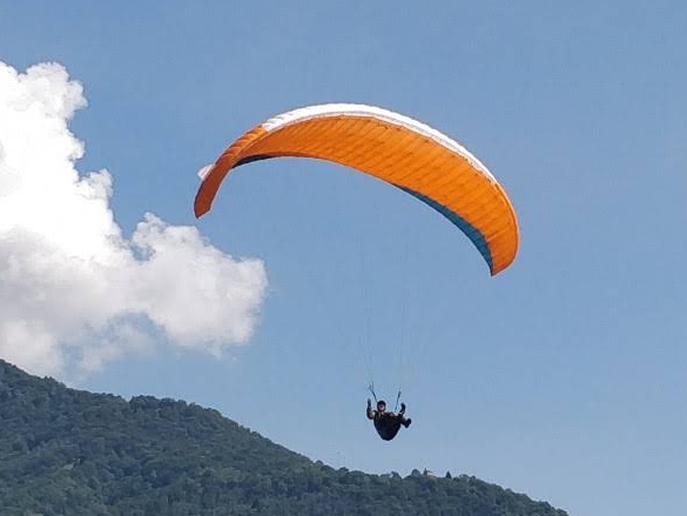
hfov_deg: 43.4
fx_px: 834
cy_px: 308
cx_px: 514
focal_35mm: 42
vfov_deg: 34.3
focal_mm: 4.1
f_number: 1.7
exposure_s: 1/2124
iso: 125
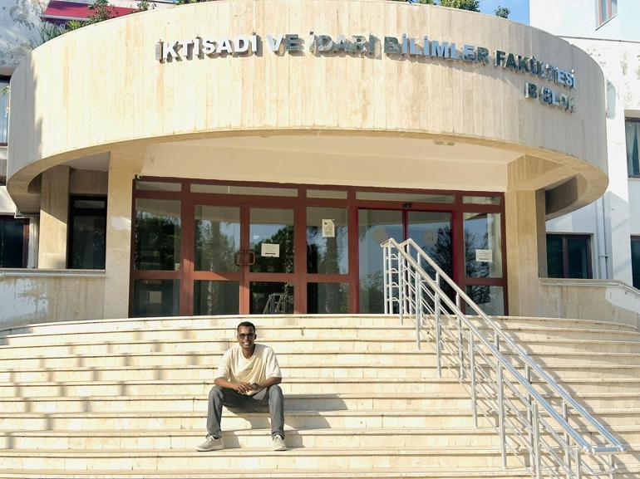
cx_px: 320
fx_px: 887
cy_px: 240
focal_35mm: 48
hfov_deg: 39.7
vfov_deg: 30.2
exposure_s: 1/4566
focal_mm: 6.86
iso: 64
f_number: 1.78
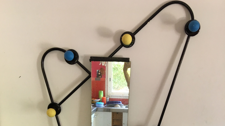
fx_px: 257
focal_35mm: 43
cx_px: 110
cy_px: 147
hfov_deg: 47.4
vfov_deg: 25.2
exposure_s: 1/17
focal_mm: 4.15
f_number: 2.2
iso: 40
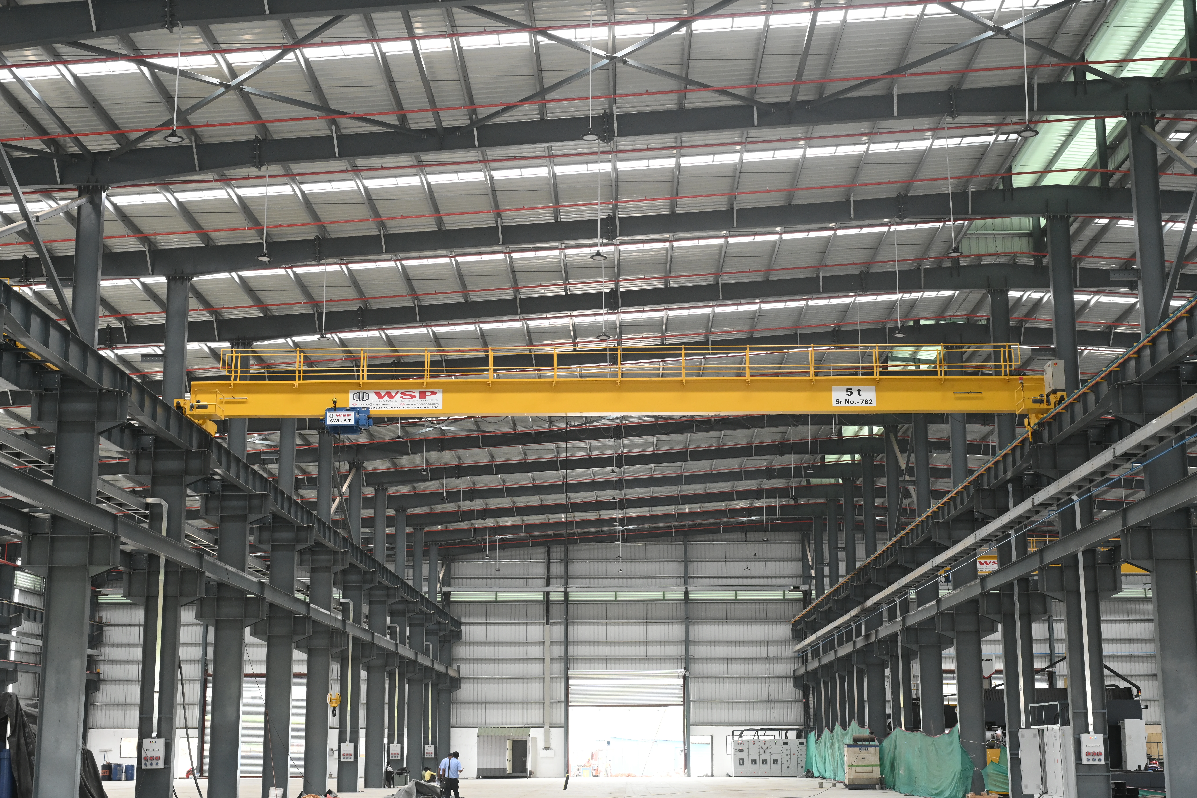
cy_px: 399
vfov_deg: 27.0
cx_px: 598
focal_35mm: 50
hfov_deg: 39.6
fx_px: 1662
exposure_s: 1/200
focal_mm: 50
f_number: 6.3
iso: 2000
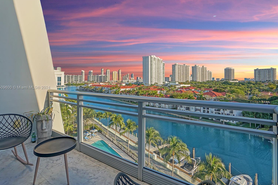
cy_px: 88
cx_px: 139
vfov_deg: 73.7
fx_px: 124
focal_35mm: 16
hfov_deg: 96.8
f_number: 5.6
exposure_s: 1/400
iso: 250
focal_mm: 10
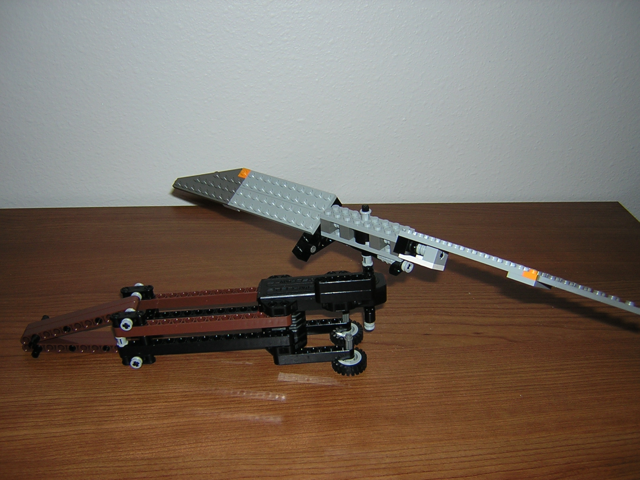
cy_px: 240
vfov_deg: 39.7
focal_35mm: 36
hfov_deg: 51.4
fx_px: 666
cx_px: 320
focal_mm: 4.7
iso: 100
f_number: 2.6
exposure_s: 1/60.1
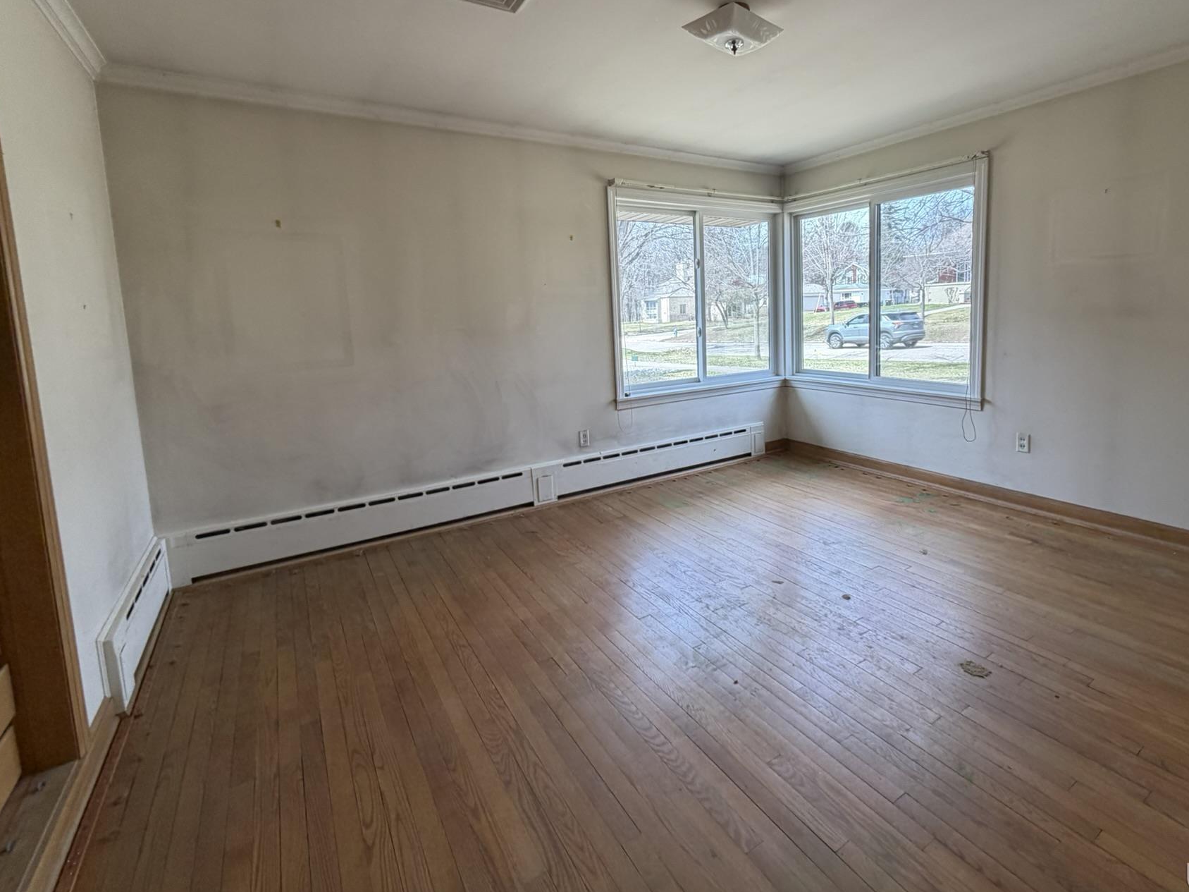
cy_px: 369
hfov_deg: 90.7
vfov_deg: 74.1
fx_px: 584
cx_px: 660
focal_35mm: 17
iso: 125
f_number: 2.2
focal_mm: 2.22
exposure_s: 1/121
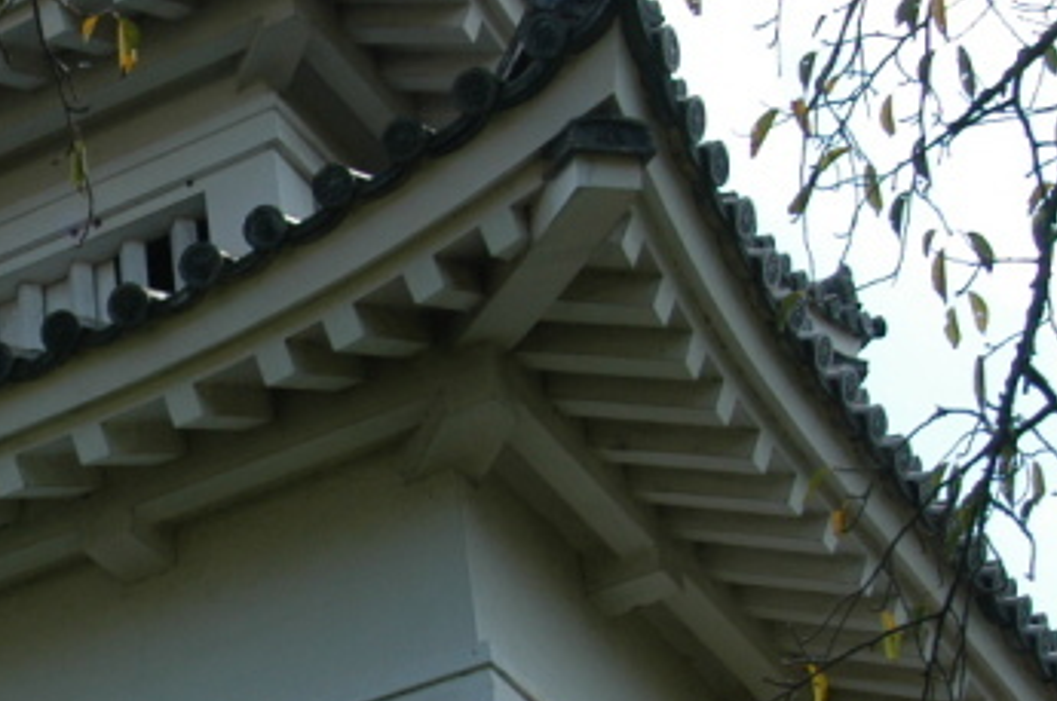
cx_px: -159
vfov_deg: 12.7
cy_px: 464
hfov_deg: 18.3
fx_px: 3137
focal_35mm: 107
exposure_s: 1/320
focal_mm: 24
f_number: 9
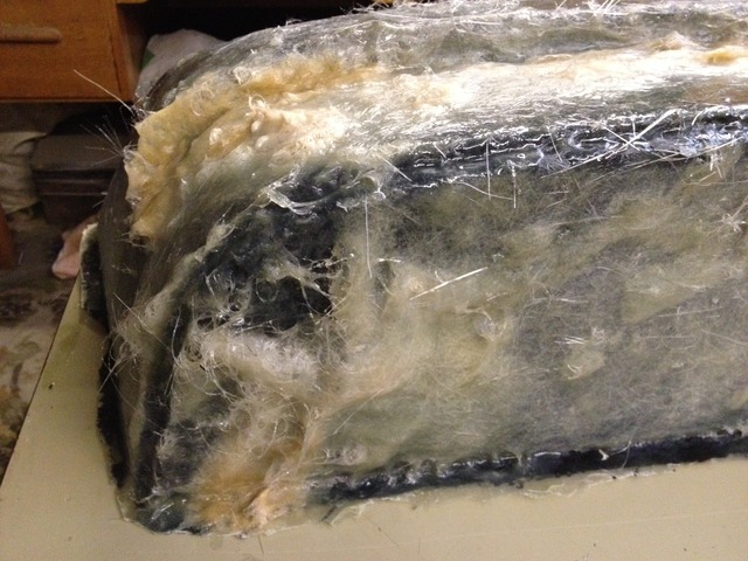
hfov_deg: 52.6
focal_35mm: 35
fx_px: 756
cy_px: 280
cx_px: 374
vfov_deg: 40.7
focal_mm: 4.28
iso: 500
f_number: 2.4
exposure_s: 1/15
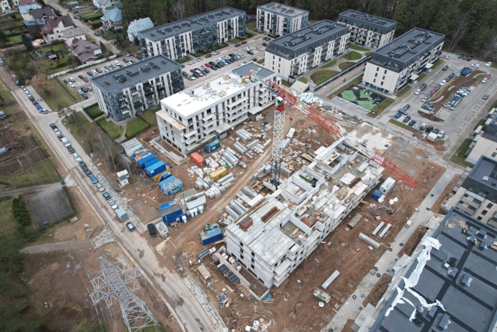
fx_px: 304
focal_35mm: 22
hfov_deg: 78.6
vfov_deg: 57.2
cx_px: 248
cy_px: 166
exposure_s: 1/160
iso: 110
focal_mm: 8.38
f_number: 2.8
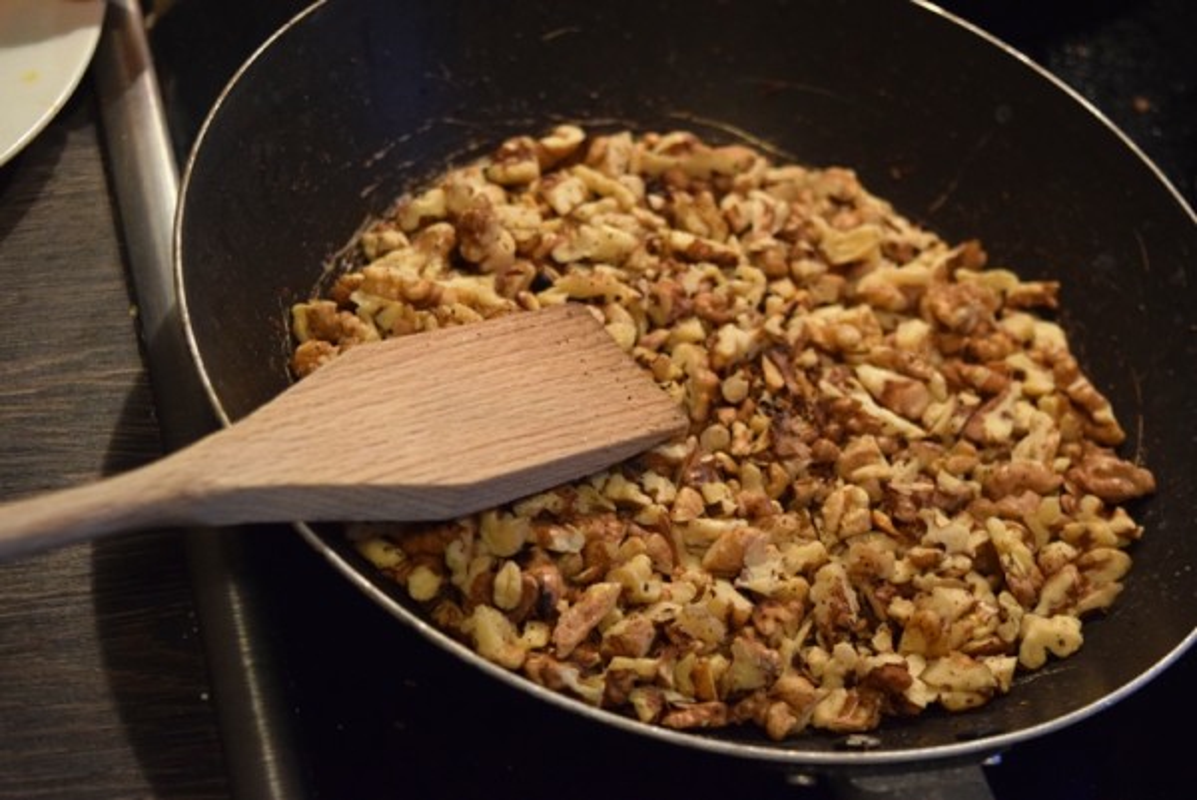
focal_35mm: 69
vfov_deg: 19.8
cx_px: 598
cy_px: 400
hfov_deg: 29.2
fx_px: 2296
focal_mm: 46
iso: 2000
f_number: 5
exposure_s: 1/80
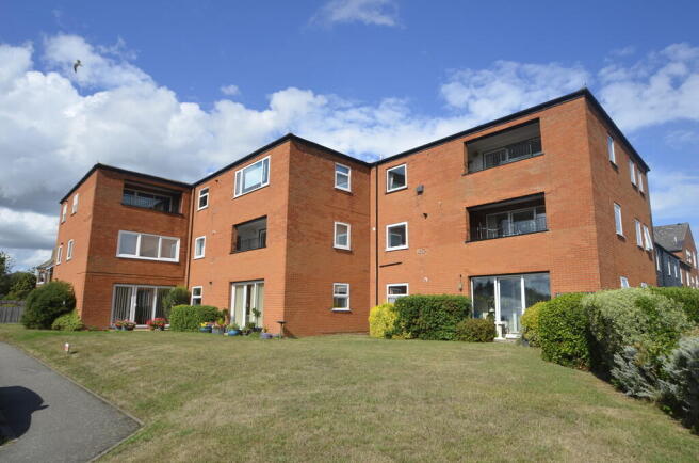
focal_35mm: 21
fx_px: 407
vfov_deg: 59.2
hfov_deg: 81.3
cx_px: 350
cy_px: 232
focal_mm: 14
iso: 100
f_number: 9
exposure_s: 1/320
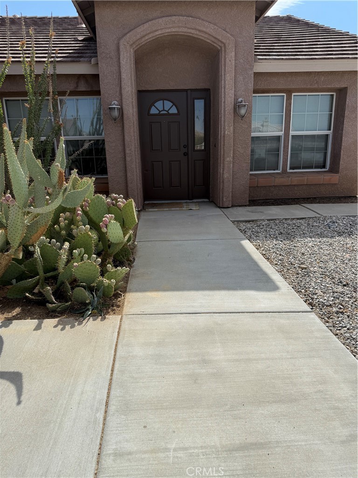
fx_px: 331
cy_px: 239
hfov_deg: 56.8
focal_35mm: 24
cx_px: 179
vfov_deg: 71.6
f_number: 1.78
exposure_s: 1/6711
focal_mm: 6.76
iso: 80
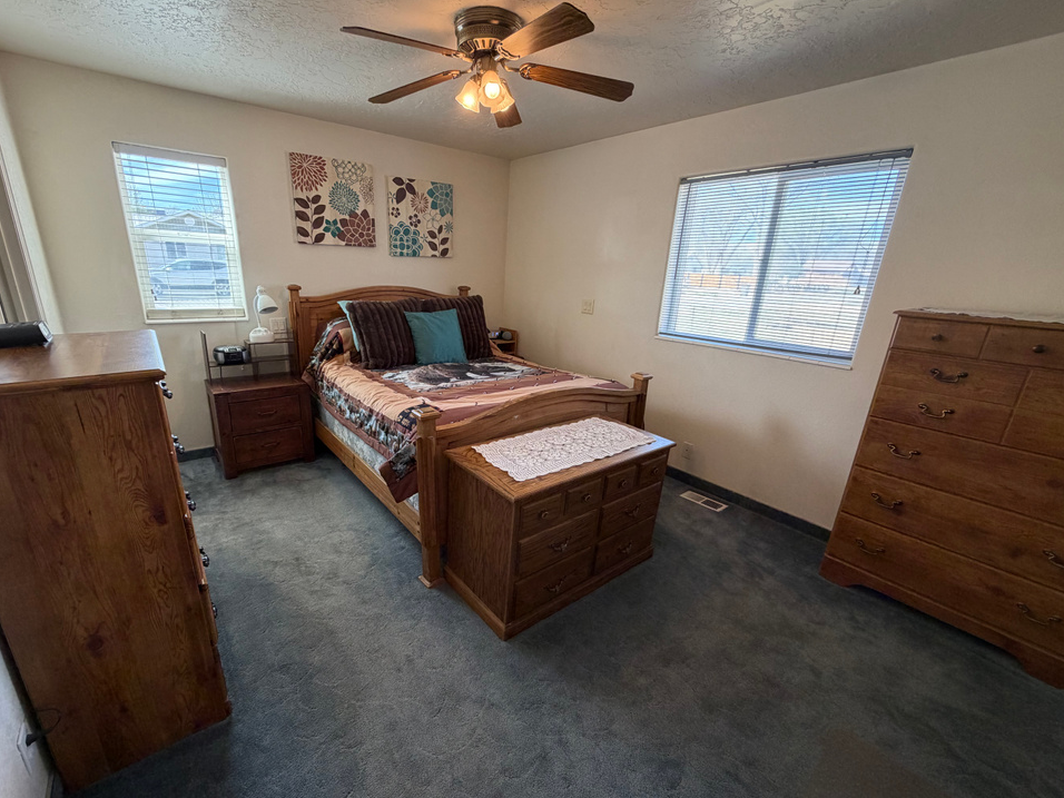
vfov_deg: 81.7
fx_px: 461
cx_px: 495
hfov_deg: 98.0
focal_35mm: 15
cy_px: 415
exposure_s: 1/120
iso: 200
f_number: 2.2
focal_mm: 2.22
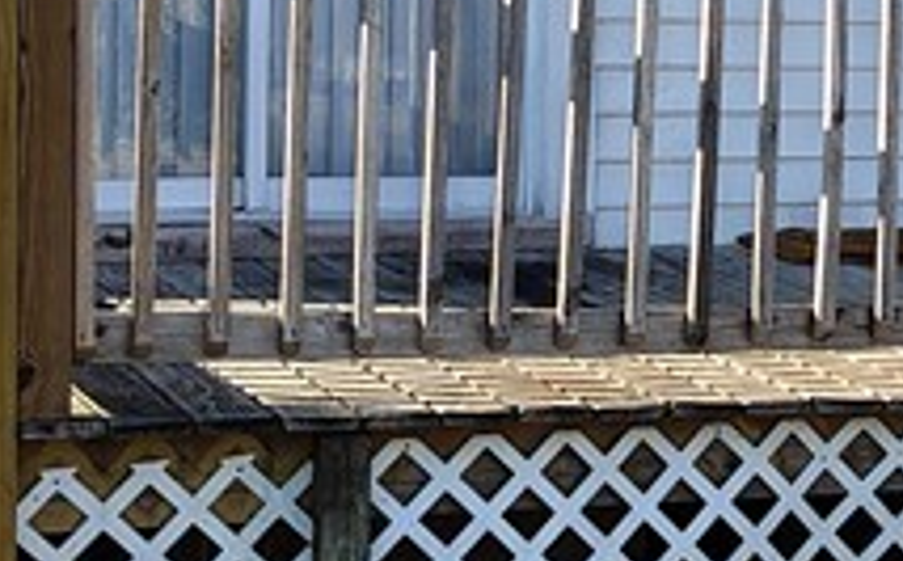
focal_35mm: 122
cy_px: 0
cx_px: 1055
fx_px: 2998
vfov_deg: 10.6
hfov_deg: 16.5
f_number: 1.8
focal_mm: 5.56
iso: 100
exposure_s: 1/476
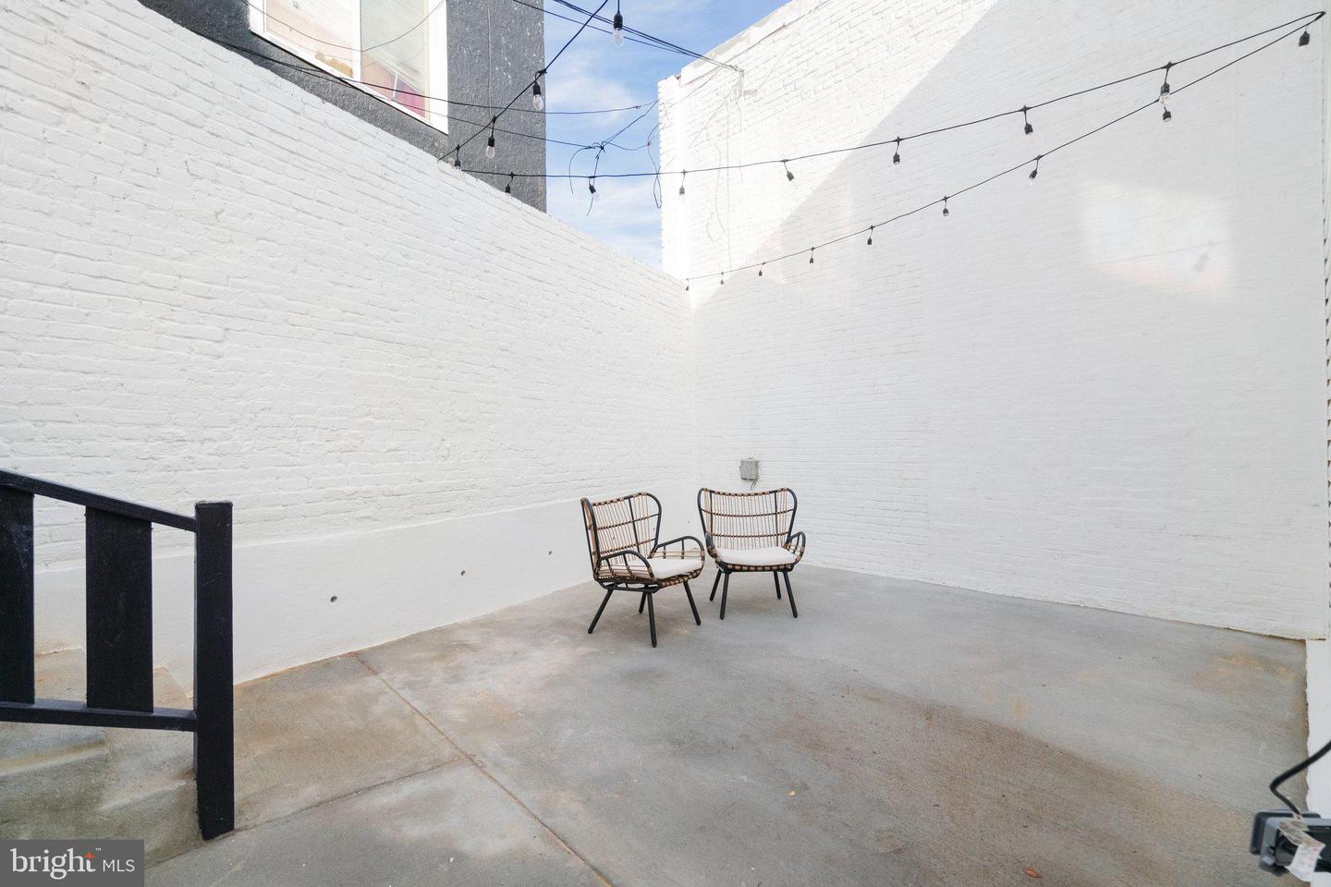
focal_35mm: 16
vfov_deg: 73.7
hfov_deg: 96.7
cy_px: 444
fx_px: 592
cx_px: 666
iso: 1250
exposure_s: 1/800
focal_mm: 16
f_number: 8
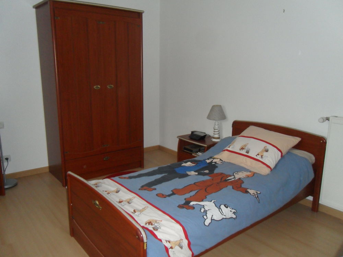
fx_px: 277
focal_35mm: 28
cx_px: 172
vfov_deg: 49.7
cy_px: 128
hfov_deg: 63.4
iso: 400
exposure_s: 1/45
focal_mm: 5
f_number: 3.4
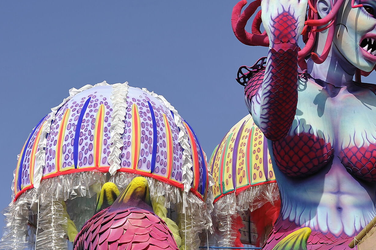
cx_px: 334
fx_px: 1012
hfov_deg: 20.6
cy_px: 45
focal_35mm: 97
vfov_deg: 14.0
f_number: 9
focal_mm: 50
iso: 125
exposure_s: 1/320
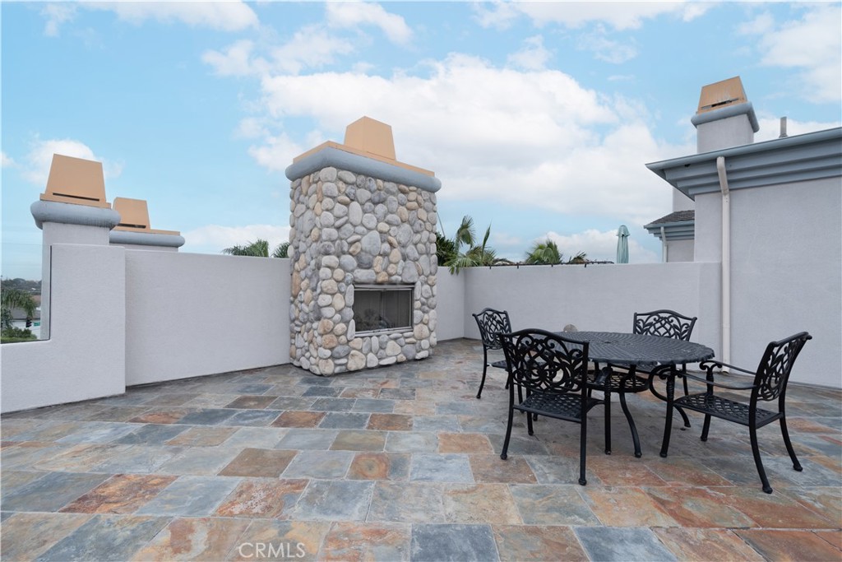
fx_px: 374
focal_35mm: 16
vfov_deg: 73.8
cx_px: 421
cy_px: 281
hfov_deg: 96.7
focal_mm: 16
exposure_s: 1/90
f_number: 8
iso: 100
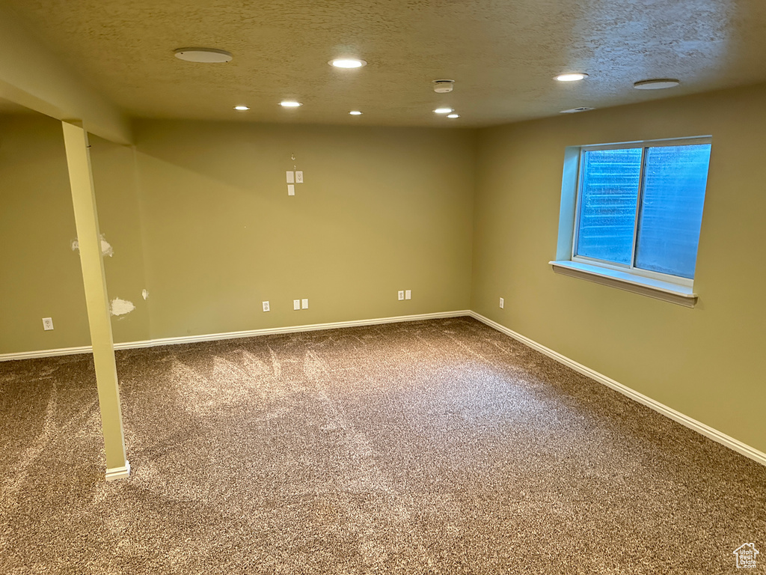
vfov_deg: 56.8
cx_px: 383
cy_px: 288
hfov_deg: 71.6
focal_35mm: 24
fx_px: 531
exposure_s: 1/60
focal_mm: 6.86
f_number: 1.78
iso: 640
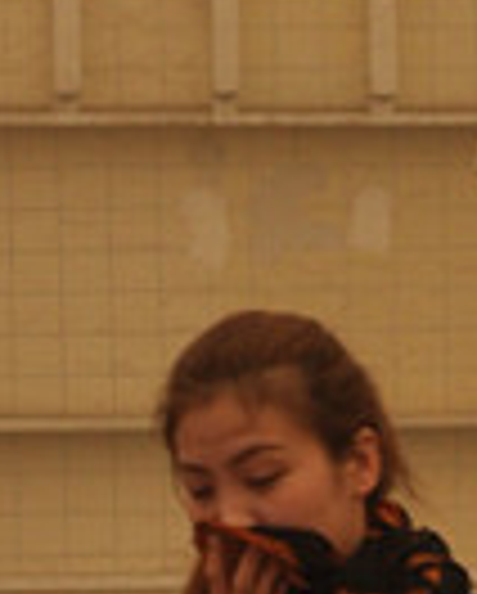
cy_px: 486
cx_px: 281
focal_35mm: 426
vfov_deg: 4.5
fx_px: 7500
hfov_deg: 3.6
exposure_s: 1/125
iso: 400
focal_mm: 50
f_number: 8
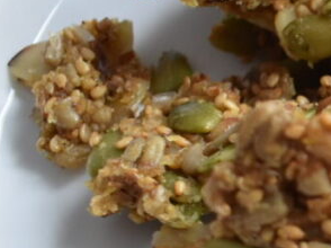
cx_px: 517
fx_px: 1010
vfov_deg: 13.7
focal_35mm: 106
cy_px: 264
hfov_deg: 16.7
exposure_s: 1/125
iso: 800
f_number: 4.5
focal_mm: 21
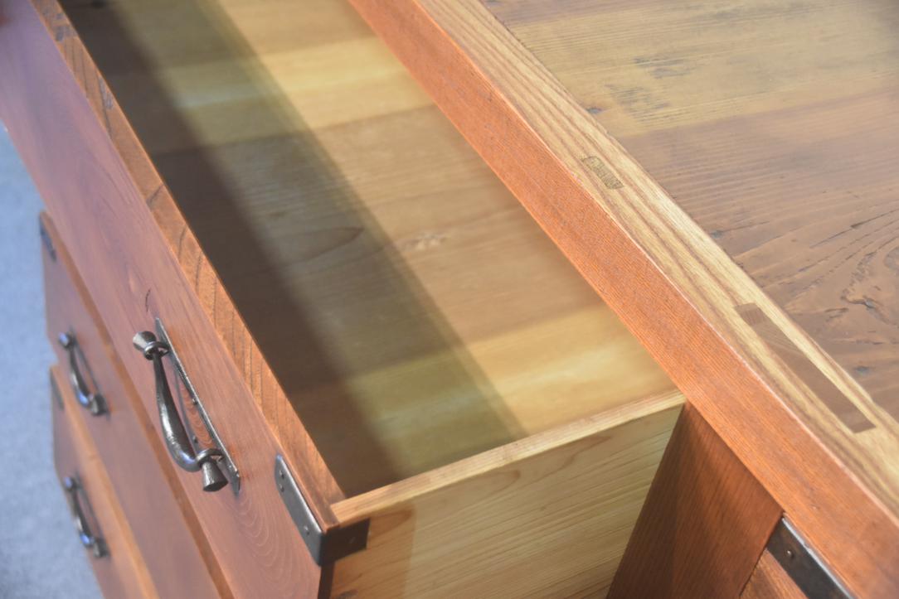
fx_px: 1424
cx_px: 450
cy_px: 300
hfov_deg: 35.0
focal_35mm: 57
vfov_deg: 23.8
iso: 2800
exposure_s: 1/60
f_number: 4.5
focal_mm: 38
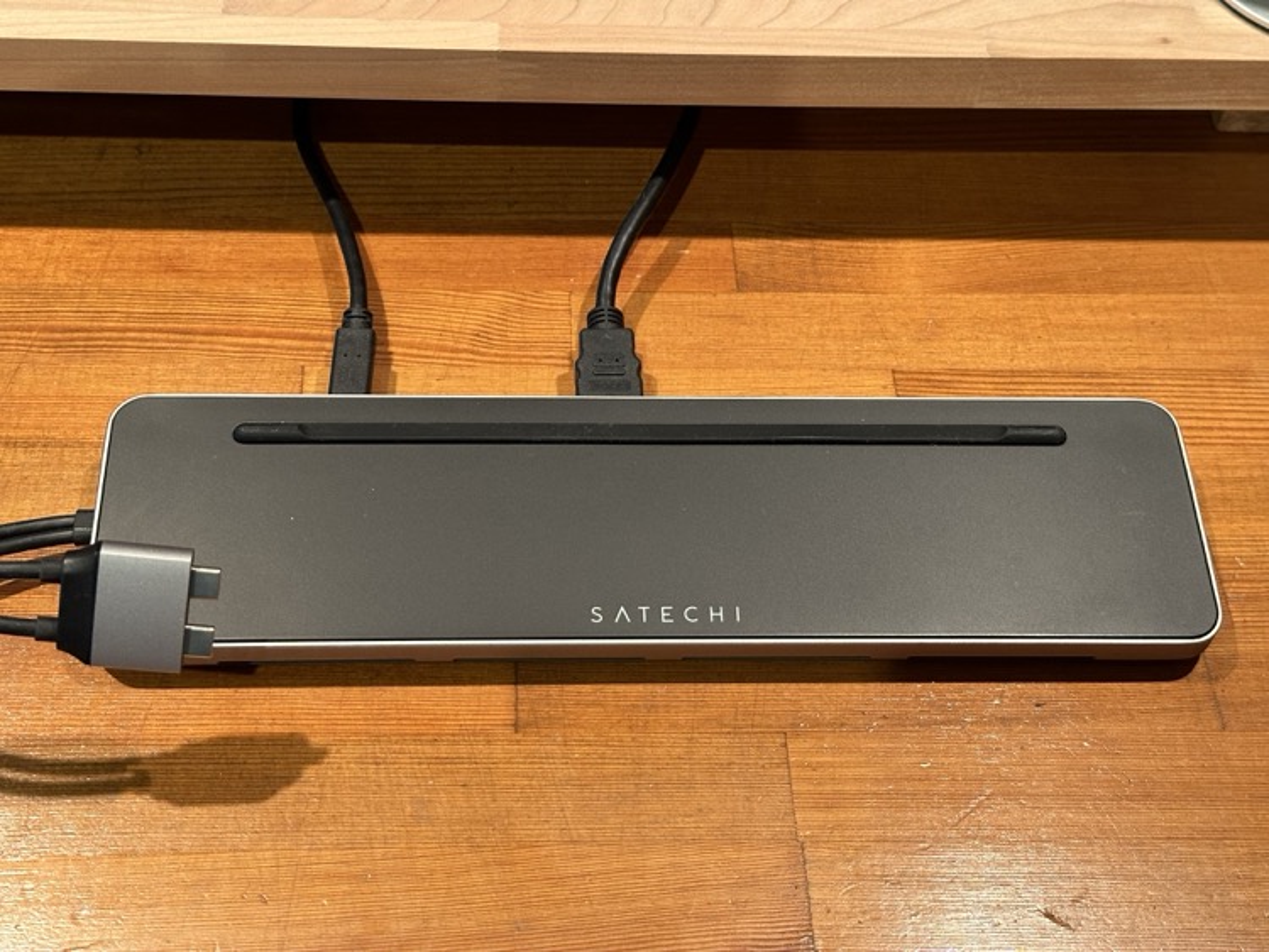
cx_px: 634
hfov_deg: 39.6
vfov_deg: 30.3
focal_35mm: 48
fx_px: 1760
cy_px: 476
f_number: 1.78
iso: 400
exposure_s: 1/40
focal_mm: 6.86
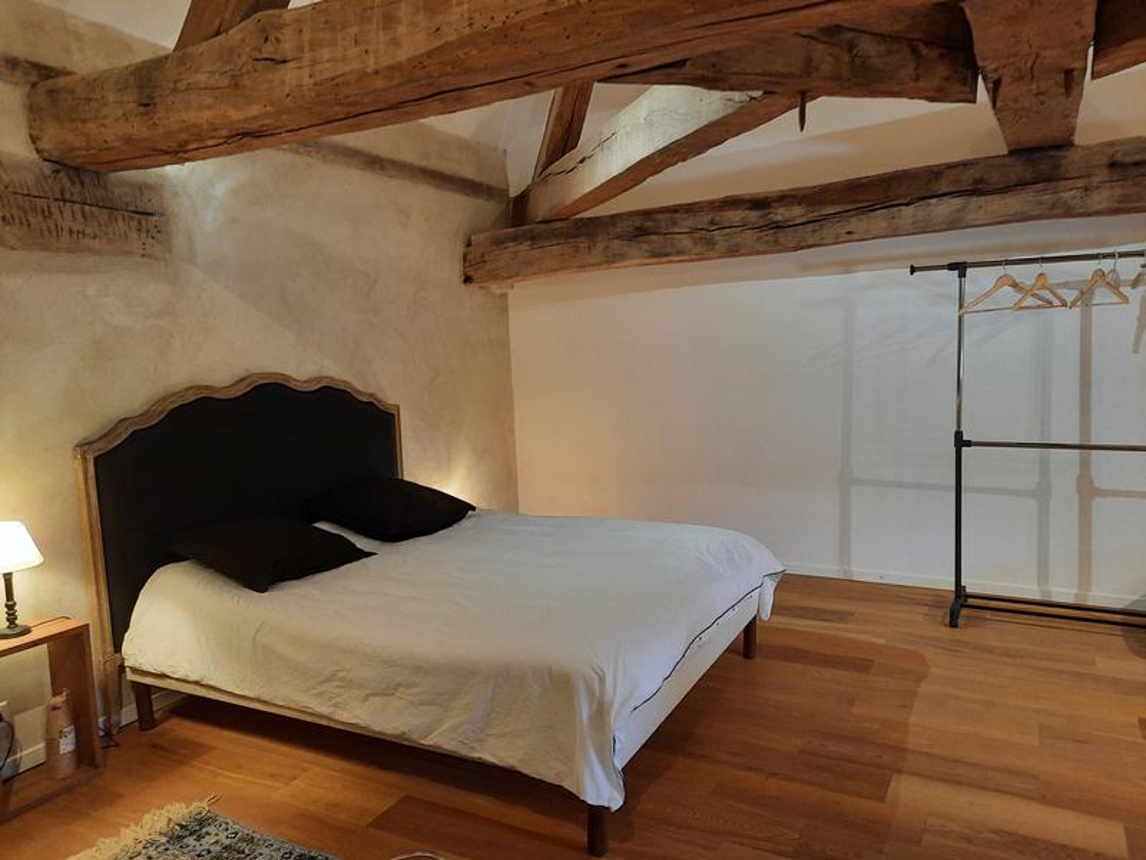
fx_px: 828
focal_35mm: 25
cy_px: 430
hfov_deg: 69.4
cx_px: 573
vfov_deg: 54.9
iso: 250
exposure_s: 1/30
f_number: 2
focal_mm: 4.6
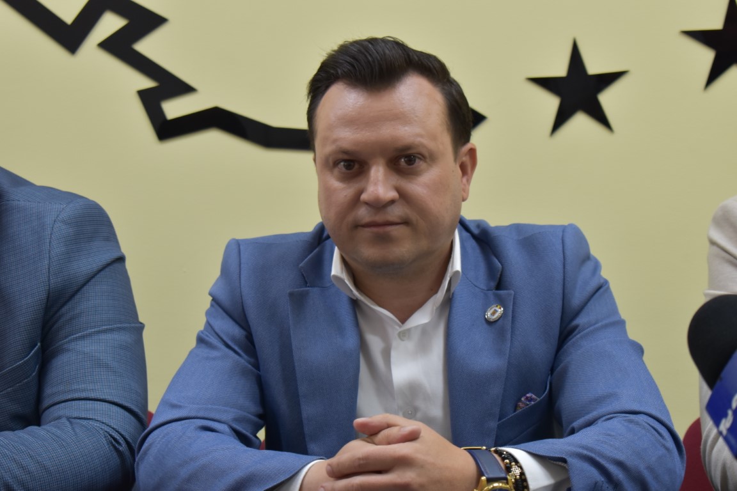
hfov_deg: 24.6
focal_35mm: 82
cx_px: 368
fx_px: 1689
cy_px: 246
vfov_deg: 16.6
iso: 400
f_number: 5.6
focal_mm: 55
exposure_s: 1/40
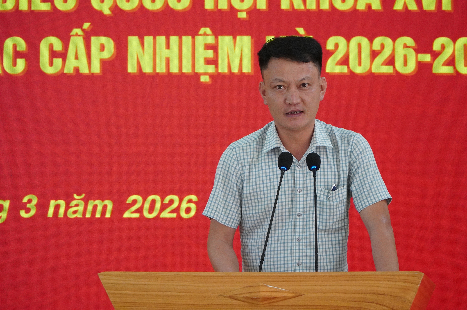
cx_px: 234
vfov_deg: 10.7
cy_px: 155
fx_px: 1652
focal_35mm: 128
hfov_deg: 16.1
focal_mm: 85
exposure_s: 1/160
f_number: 9
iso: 5000
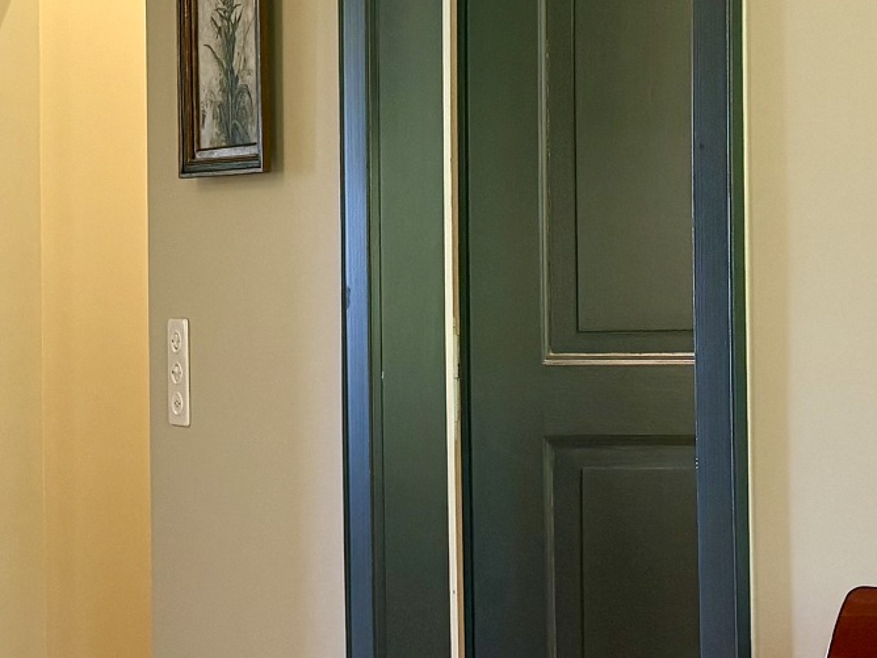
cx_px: 51
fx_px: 2331
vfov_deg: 16.0
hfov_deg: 20.8
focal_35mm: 92
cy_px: 231
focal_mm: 6.76
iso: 400
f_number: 1.78
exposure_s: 1/100
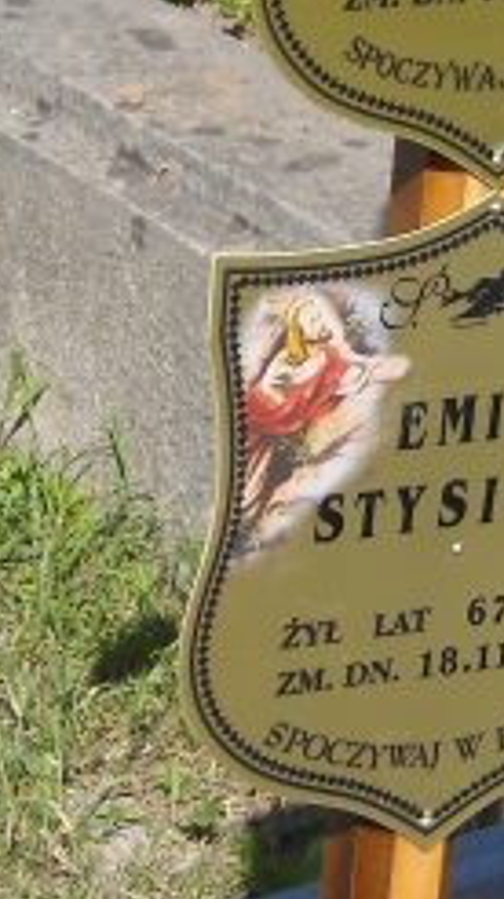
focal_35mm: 193
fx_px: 4595
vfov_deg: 11.1
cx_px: 318
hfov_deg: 6.3
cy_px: 259
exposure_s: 1/168
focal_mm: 11.02
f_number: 7.3
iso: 64
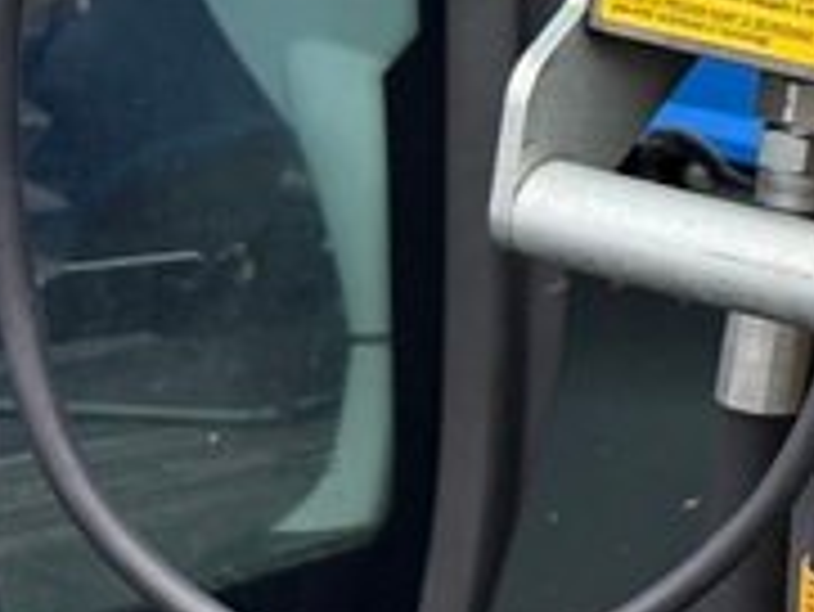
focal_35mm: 86
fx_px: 2024
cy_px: 81
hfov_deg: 18.2
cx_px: 1444
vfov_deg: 17.0
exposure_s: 1/121
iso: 125
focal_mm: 6.76
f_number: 1.78
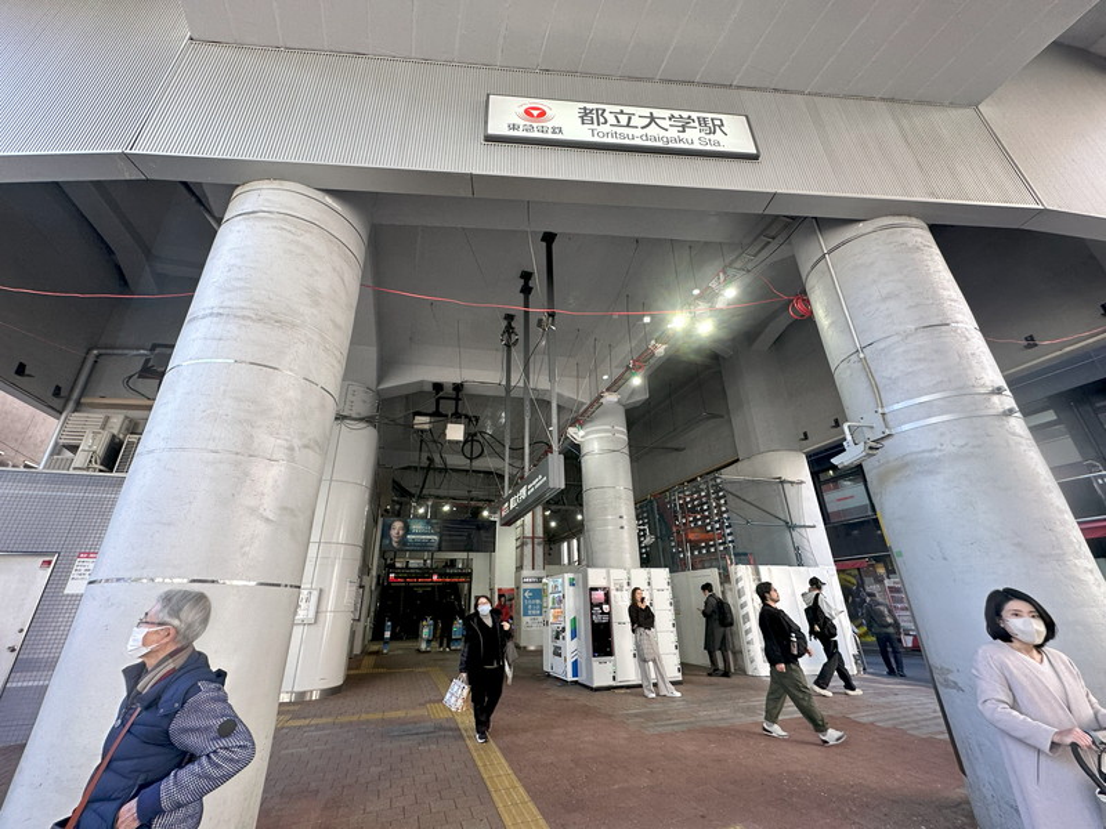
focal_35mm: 14
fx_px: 447
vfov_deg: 85.7
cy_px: 414
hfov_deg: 102.1
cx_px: 553
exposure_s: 1/100
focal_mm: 2.22
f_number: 2.2
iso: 100
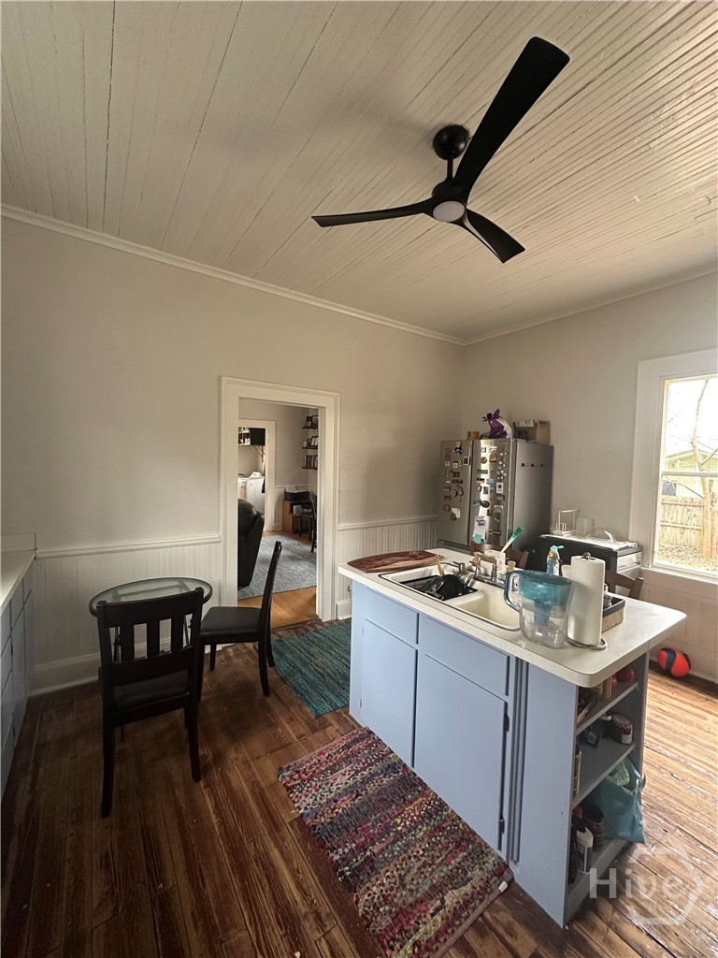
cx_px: 359
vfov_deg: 102.1
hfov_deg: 85.7
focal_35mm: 14
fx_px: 387
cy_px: 479
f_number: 2.2
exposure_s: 1/60
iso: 320
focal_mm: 2.22
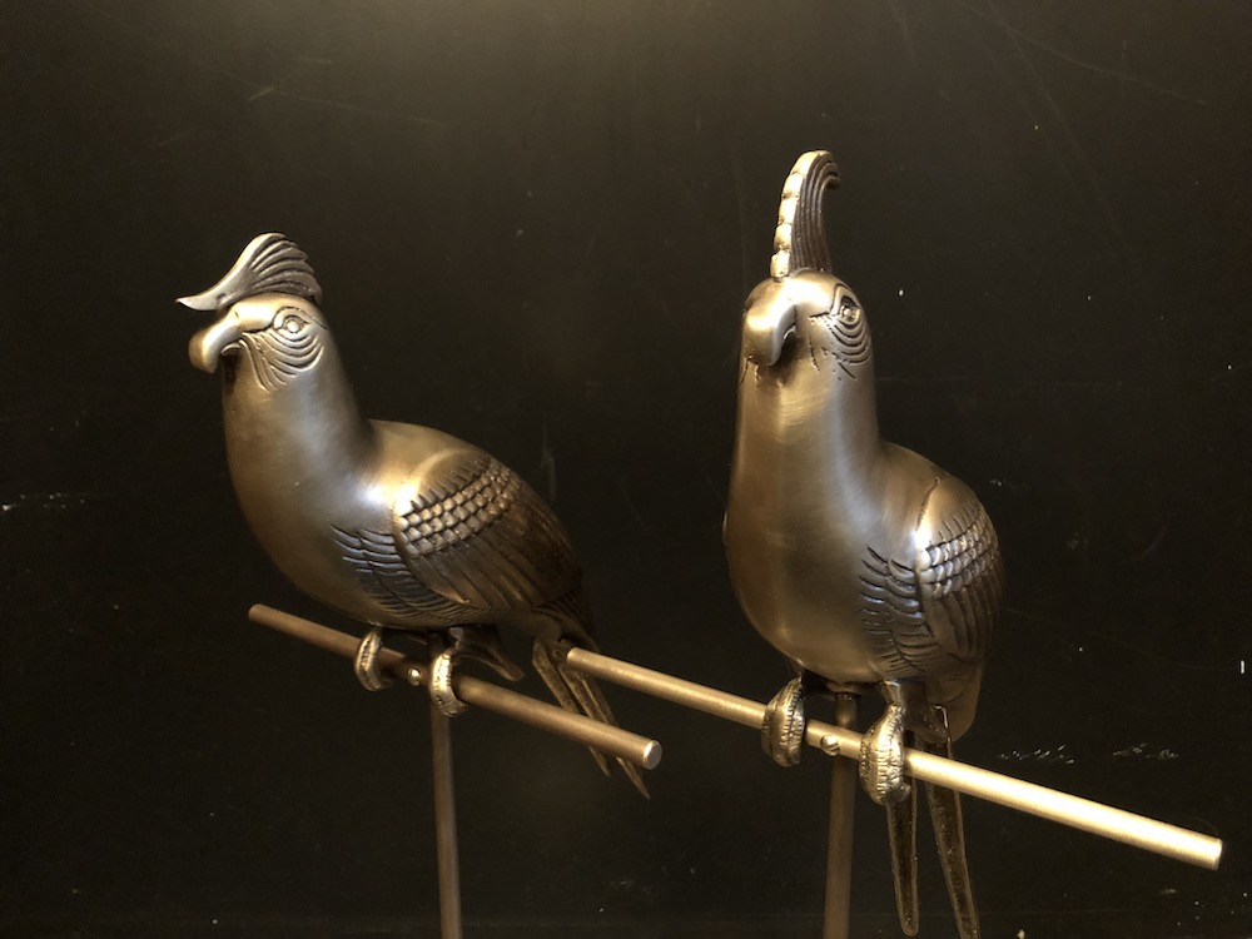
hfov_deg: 63.4
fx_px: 1013
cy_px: 470
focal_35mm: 28
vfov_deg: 49.7
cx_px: 626
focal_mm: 4
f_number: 1.8
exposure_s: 1/4
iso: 200
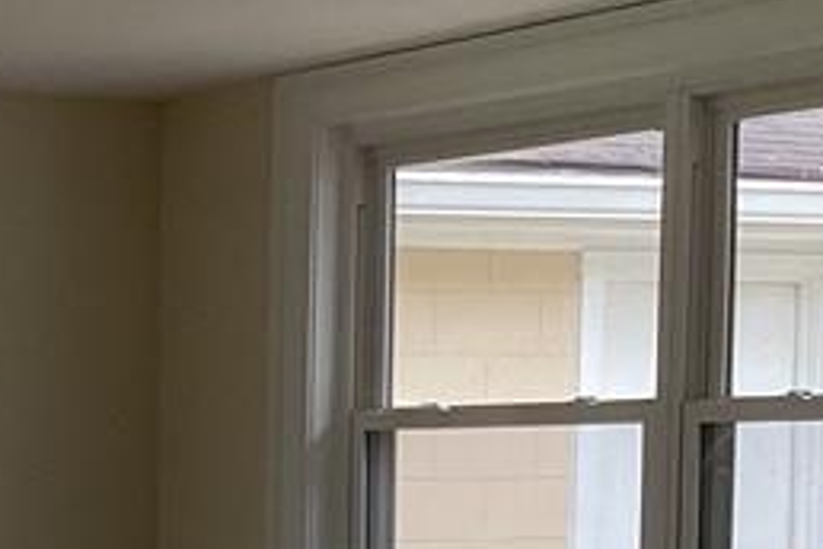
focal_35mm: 128
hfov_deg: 15.3
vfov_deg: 10.5
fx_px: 2926
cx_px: -252
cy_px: 741
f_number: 2.4
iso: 40
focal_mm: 3.3
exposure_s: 1/120
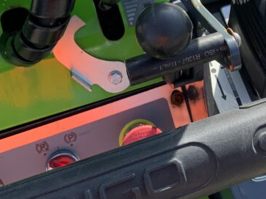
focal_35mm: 82
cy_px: 20
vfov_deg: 17.7
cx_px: 251
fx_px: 631
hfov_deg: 23.1
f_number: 1.8
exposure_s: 1/593
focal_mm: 3
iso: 16
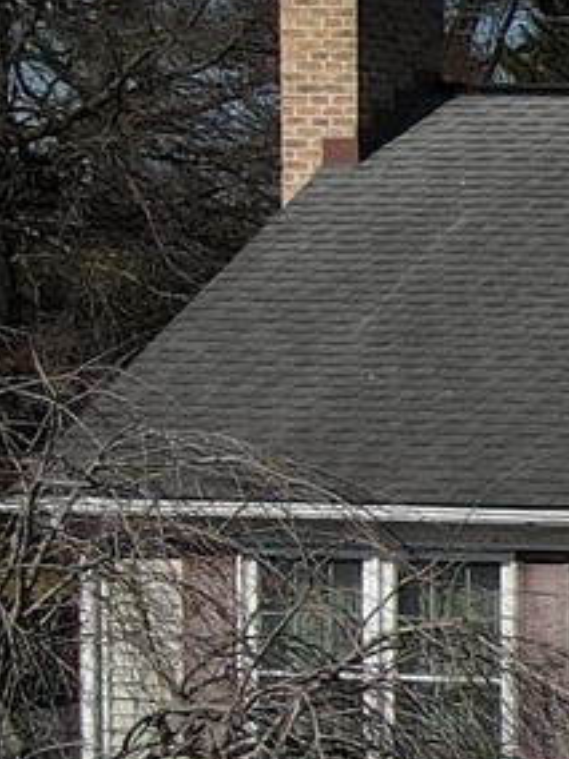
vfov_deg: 11.4
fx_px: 3792
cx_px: 2089
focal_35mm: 173
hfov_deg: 7.0
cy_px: 628
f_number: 2.8
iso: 100
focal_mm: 4.5
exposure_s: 1/1250
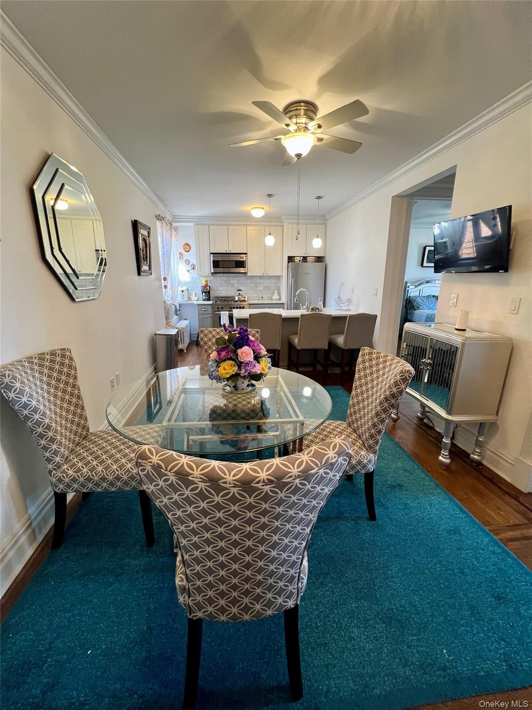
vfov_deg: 106.2
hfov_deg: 89.9
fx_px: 266
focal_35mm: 13
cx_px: 266
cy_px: 355
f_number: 1.8
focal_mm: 1.57
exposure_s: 1/60
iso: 200
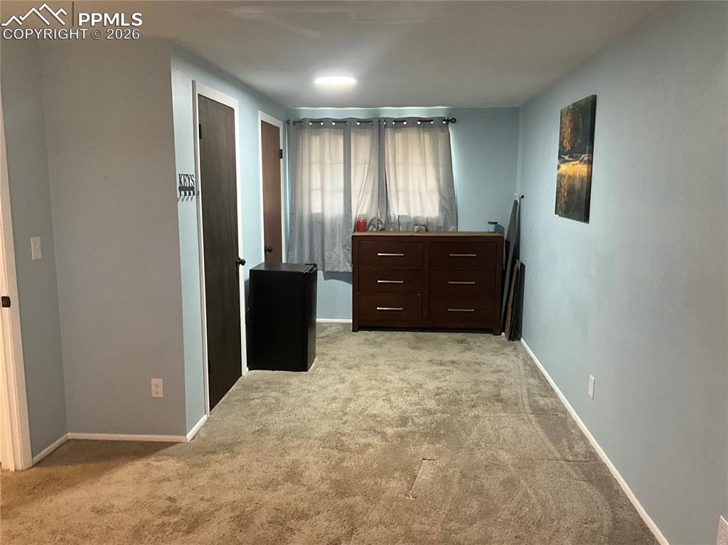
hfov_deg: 61.7
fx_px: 610
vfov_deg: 48.2
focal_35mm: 29
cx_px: 364
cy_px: 272
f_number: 1.8
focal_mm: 3
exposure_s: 1/60
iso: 250
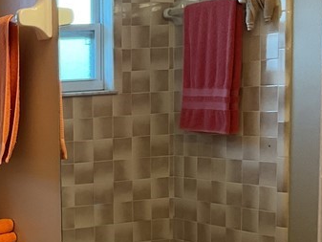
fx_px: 819
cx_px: -79
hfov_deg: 20.6
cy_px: 248
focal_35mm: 88
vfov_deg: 16.4
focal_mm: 3
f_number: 1.8
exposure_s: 1/60
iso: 64
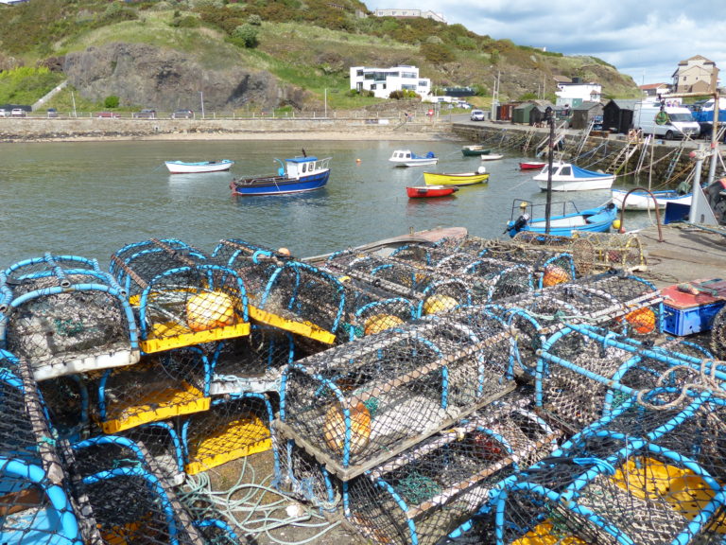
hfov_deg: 69.4
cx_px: 363
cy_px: 272
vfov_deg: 54.9
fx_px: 524
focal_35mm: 25
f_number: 4
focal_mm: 4.5
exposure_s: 1/800
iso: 100
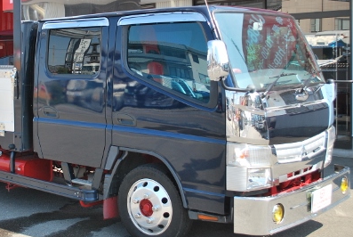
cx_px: 116
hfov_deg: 34.1
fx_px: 570
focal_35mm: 58
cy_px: 73
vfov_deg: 23.3
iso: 200
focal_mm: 24
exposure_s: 1/500
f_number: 4.2
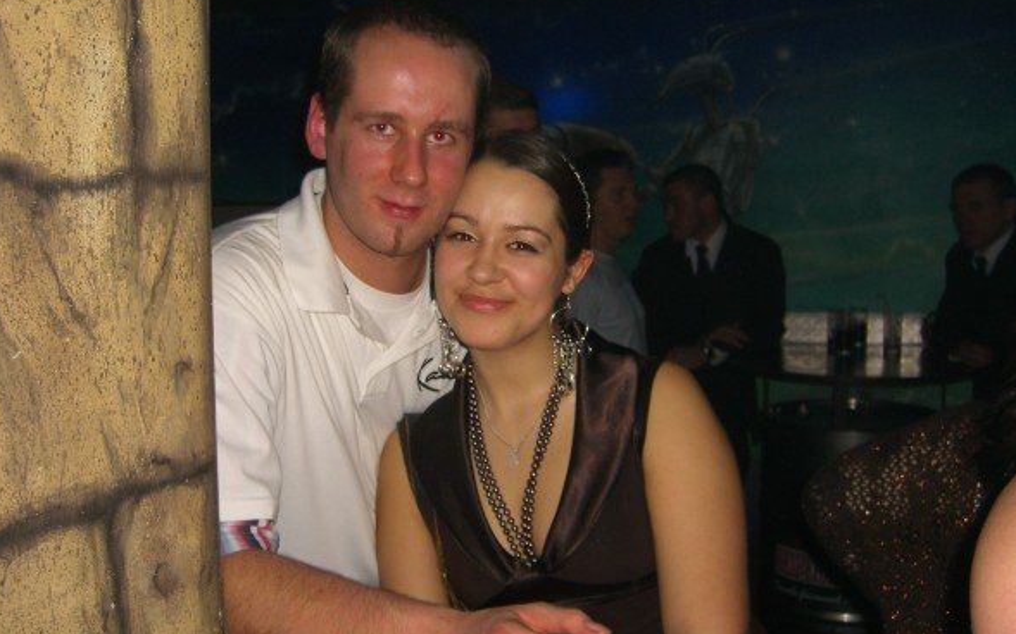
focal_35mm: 41
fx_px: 1135
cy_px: 307
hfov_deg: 48.2
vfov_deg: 31.2
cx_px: 512
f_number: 2.8
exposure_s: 1/60
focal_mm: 7.9
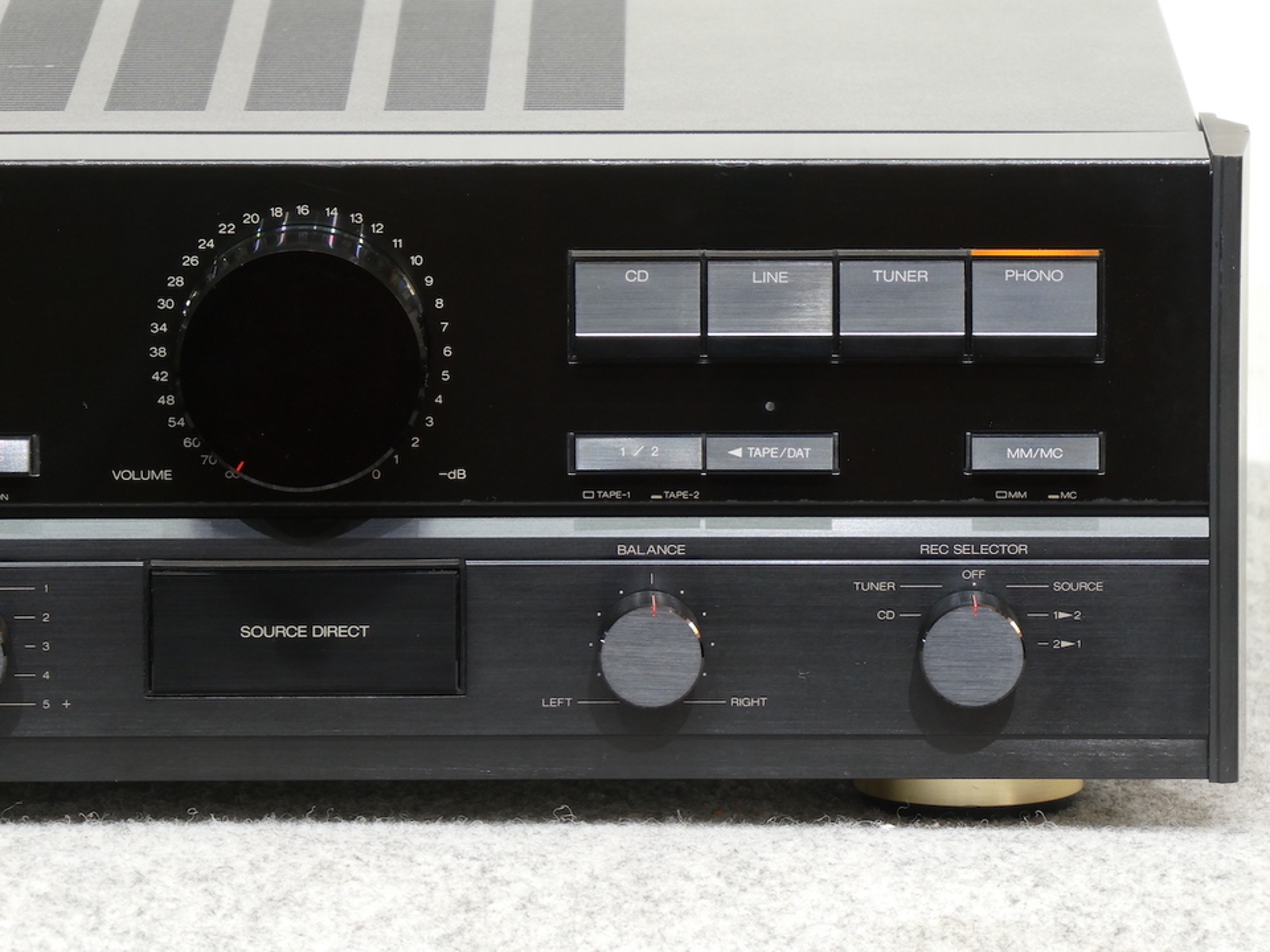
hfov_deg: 5.7
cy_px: 476
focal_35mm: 347
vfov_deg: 4.3
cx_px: 635
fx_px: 12731
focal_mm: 62.1
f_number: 6
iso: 200
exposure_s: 1/3.2
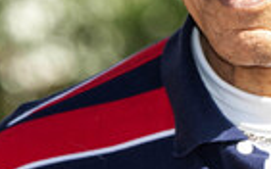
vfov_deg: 2.2
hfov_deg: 3.6
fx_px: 4319
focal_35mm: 585
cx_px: 282
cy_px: -13
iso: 200
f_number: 5.6
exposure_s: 1/250
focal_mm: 180
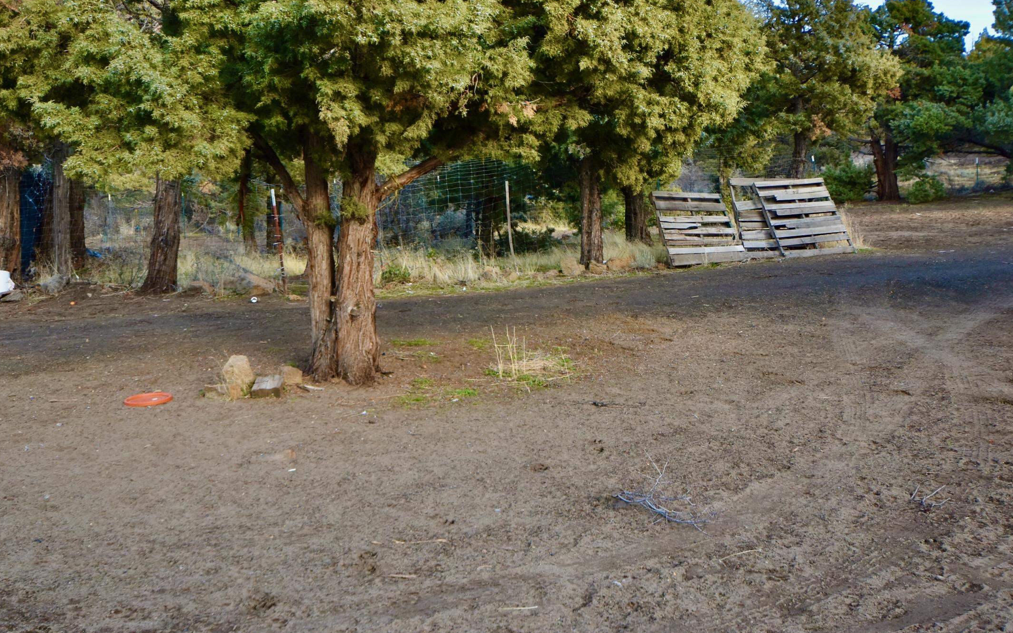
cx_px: 480
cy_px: 253
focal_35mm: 43
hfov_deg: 46.2
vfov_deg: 29.8
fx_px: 1187
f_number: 5.6
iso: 400
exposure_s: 1/250
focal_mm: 24
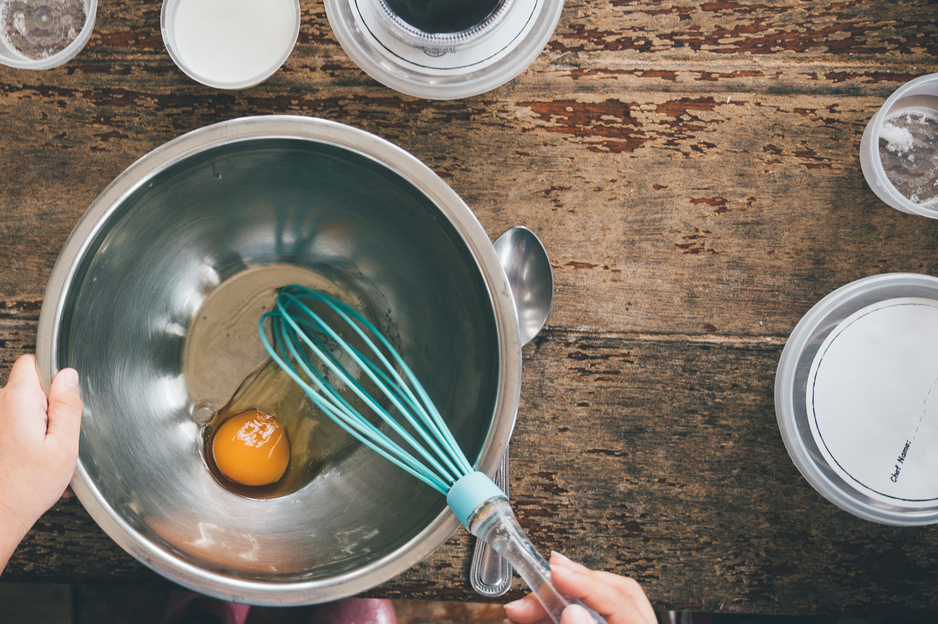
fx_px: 1484
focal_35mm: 57
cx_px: 179
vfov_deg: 23.7
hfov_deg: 34.0
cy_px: 294
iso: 400
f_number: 4
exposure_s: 1/160
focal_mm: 24
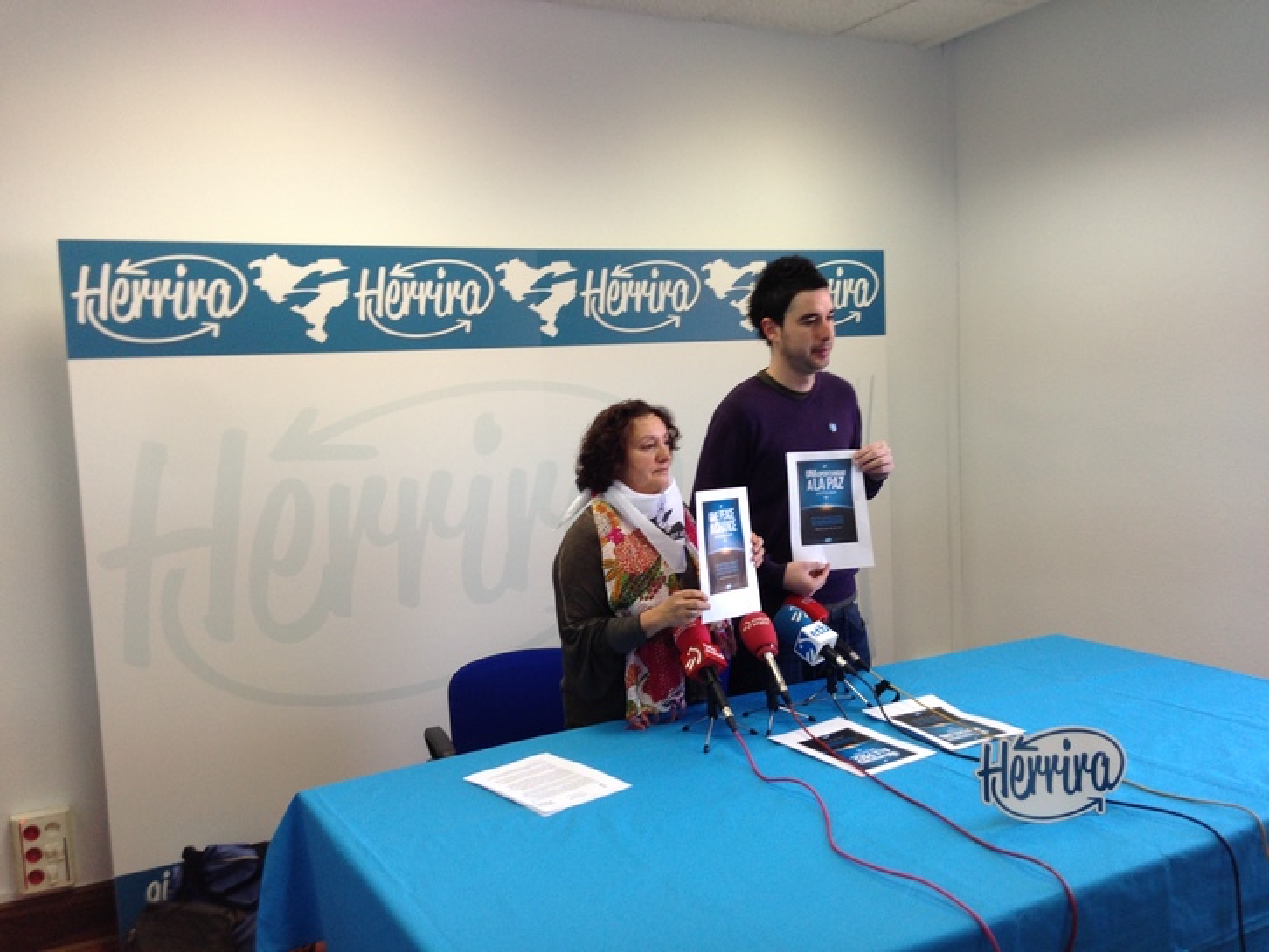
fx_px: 1210
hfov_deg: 55.3
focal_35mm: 33
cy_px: 476
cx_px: 634
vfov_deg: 43.0
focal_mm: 4.13
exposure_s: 1/30
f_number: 2.4
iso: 50
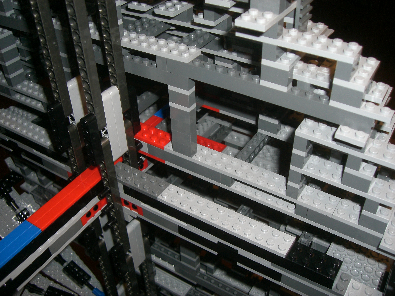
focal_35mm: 38
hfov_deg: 49.0
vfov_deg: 37.7
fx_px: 434
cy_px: 148
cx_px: 198
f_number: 2.7
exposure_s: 1/60
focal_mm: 6.2
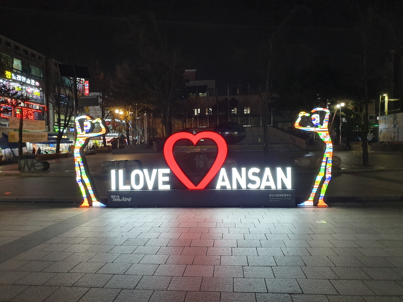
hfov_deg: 67.3
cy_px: 151
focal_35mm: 26
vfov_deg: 53.1
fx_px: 303
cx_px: 202
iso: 200
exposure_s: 1/40
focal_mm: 4.32
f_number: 2.4
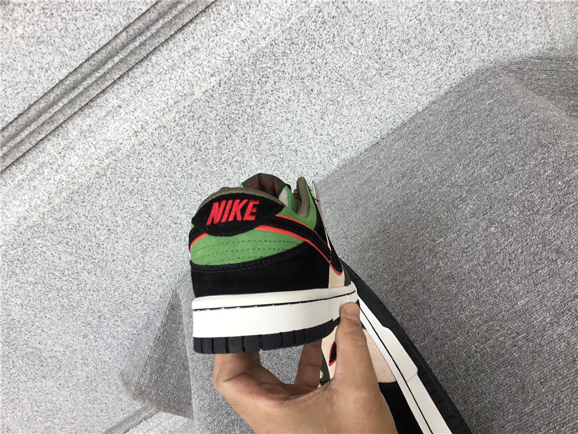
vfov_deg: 45.4
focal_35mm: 31
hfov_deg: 58.4
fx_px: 518
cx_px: 289
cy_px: 217
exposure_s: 1/100
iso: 32
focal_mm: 3.3
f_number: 2.4
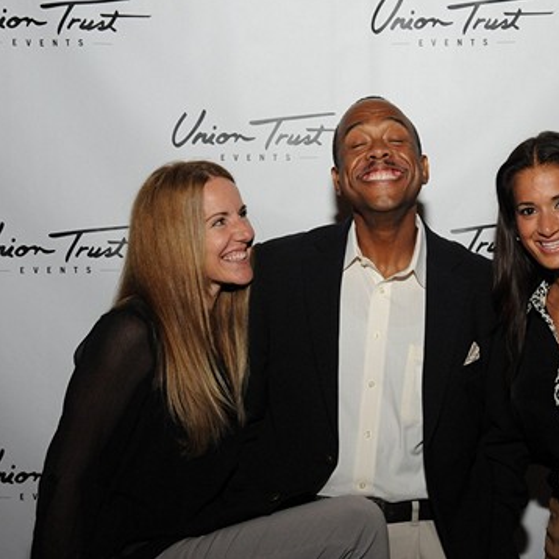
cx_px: 393
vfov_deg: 28.6
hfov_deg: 28.3
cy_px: 276
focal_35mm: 60
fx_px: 1096
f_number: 6.3
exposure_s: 1/60
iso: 3200
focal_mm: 46
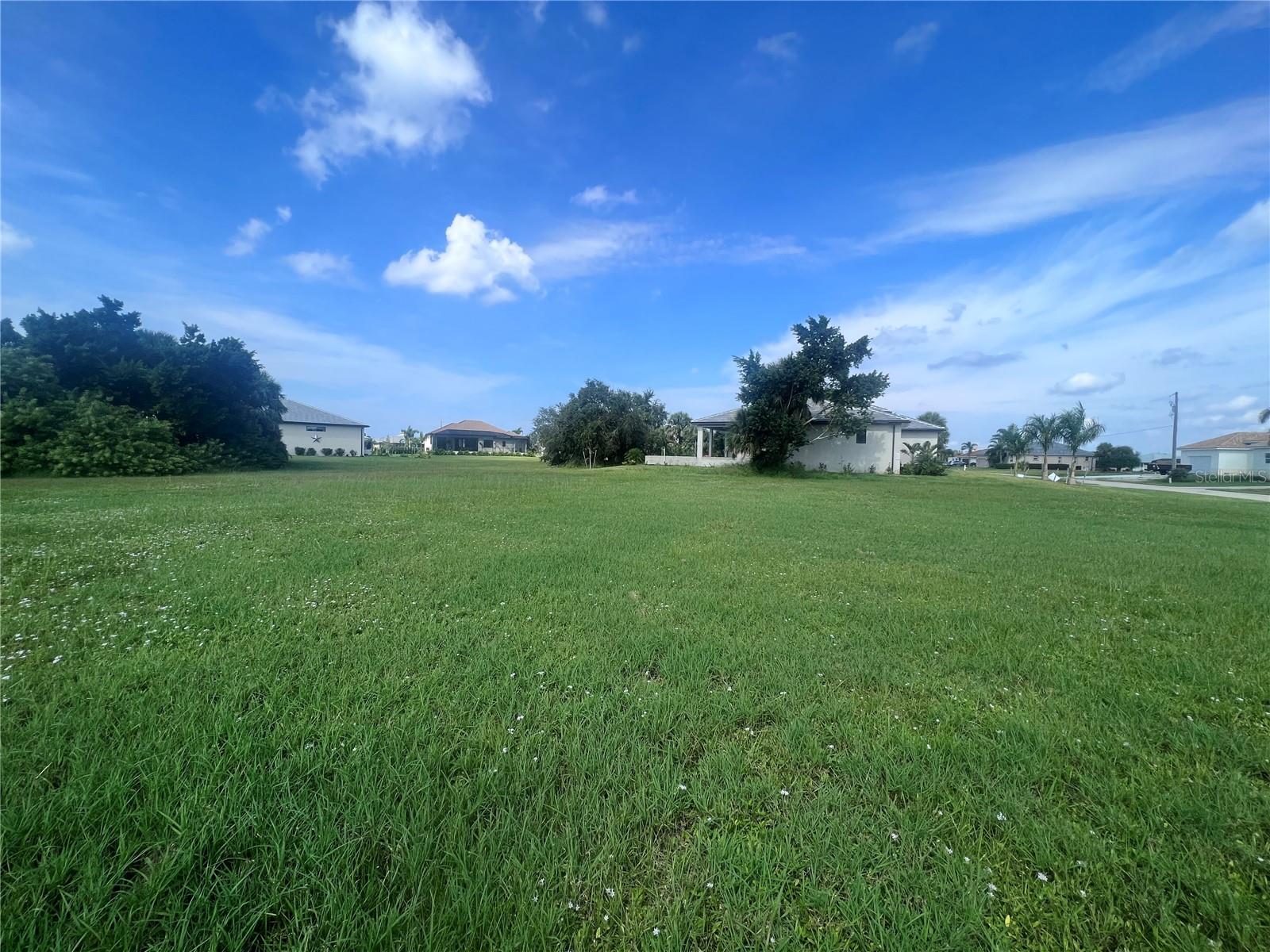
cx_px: 635
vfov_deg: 89.9
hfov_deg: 106.2
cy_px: 476
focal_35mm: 13
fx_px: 477
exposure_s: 1/1531
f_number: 1.8
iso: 32
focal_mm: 1.57
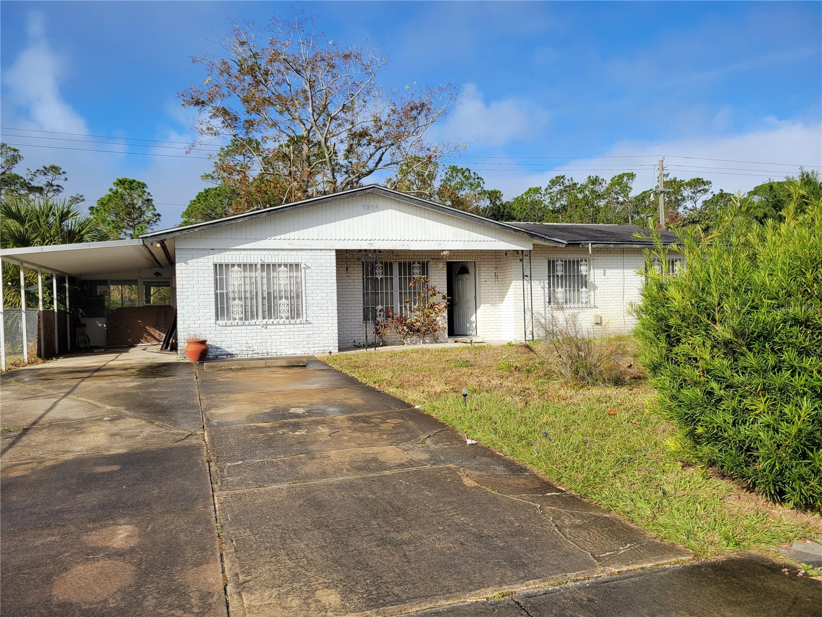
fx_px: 617
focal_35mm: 26
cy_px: 308
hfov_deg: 67.3
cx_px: 411
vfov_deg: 53.1
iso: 40
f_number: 1.8
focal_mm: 5.4
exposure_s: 1/2715
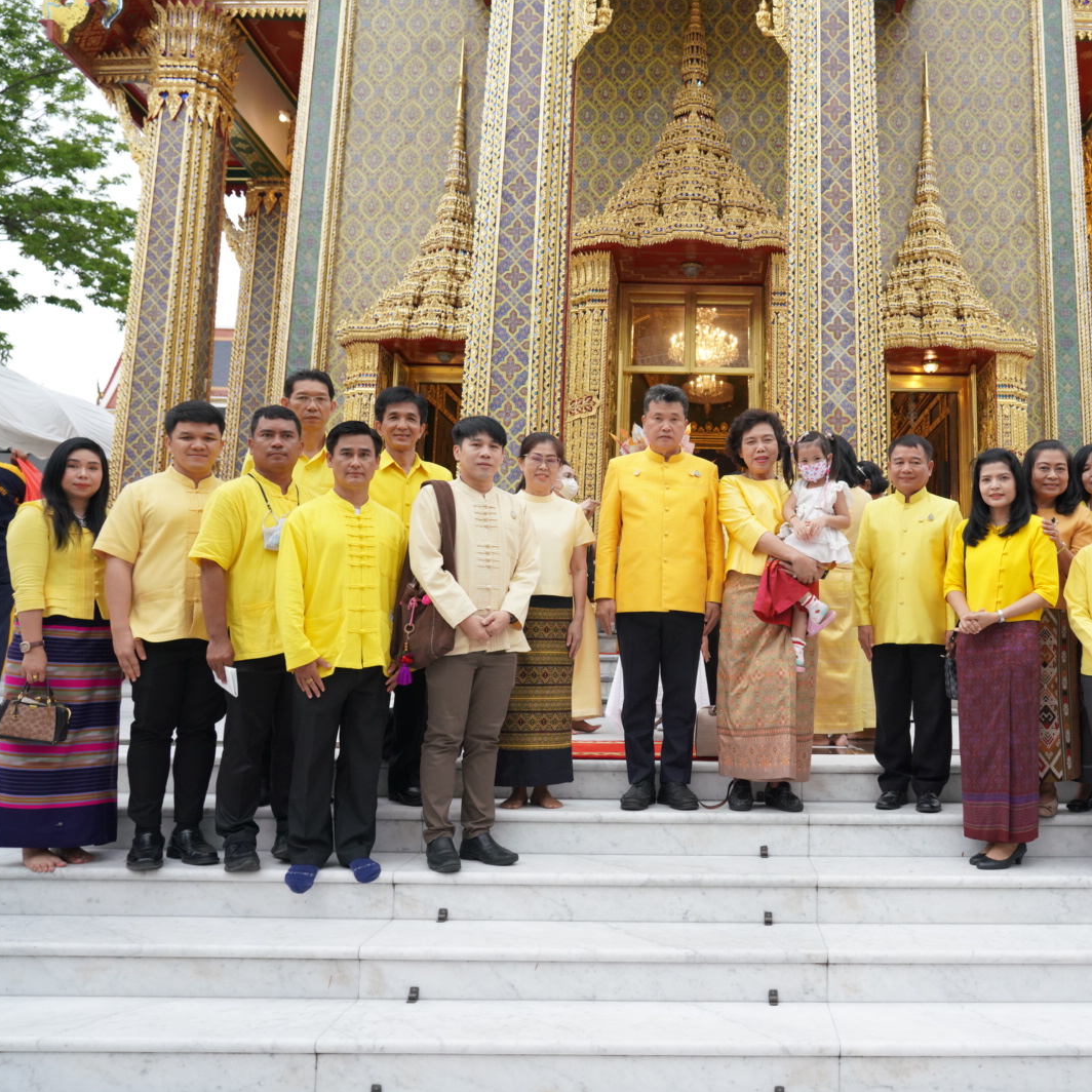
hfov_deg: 51.4
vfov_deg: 52.5
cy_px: 540
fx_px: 1106
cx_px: 740
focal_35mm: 31
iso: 1600
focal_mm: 24
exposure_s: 1/200
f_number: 5
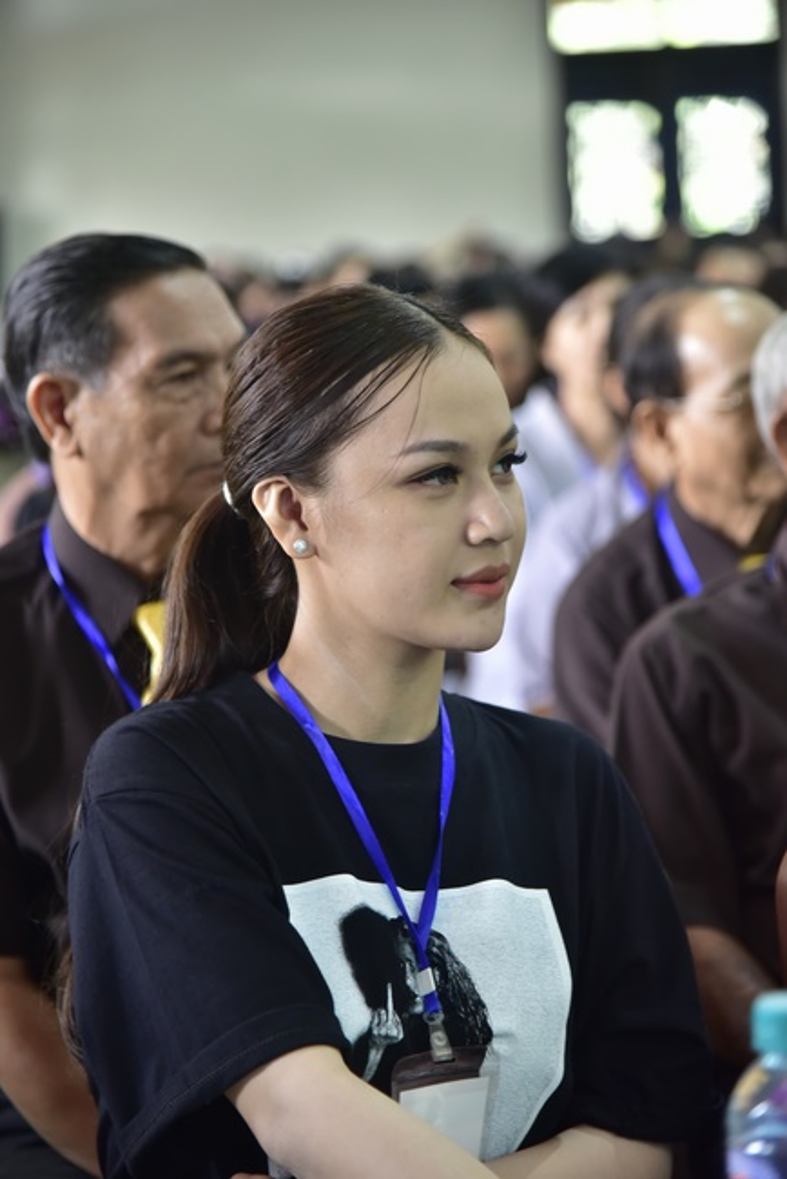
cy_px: 590
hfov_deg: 12.2
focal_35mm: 112
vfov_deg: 18.3
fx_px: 3668
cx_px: 394
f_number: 4
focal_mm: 112
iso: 1600
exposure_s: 1/50
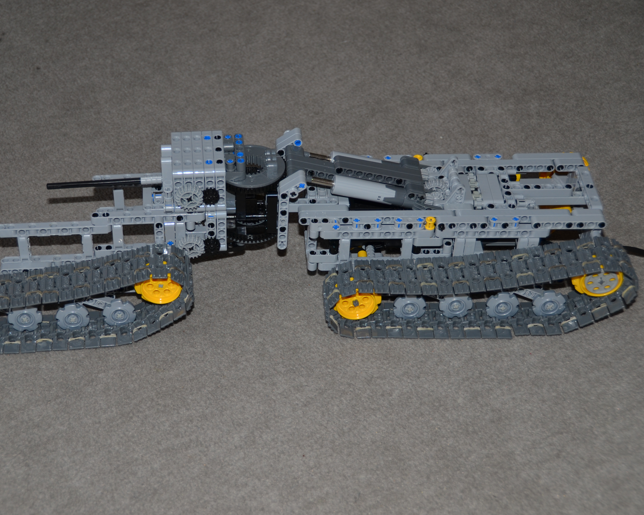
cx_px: 255
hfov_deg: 30.4
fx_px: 1182
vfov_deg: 24.6
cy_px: 257
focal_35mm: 62
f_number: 4.2
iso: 100
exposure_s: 1/60
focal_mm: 36
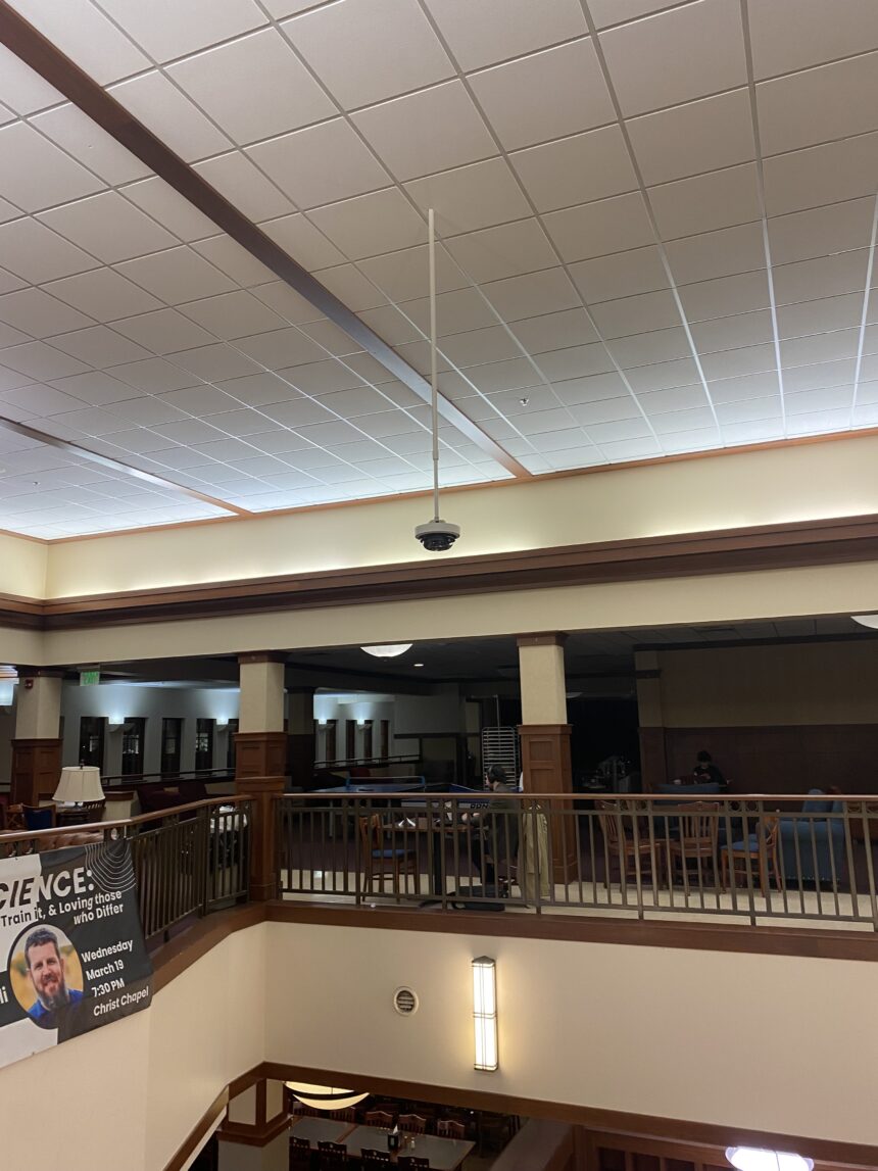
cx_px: 439
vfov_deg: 67.3
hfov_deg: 53.1
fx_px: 879
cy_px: 586
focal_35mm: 26
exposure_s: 1/60
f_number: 1.8
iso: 80
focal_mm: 4.25
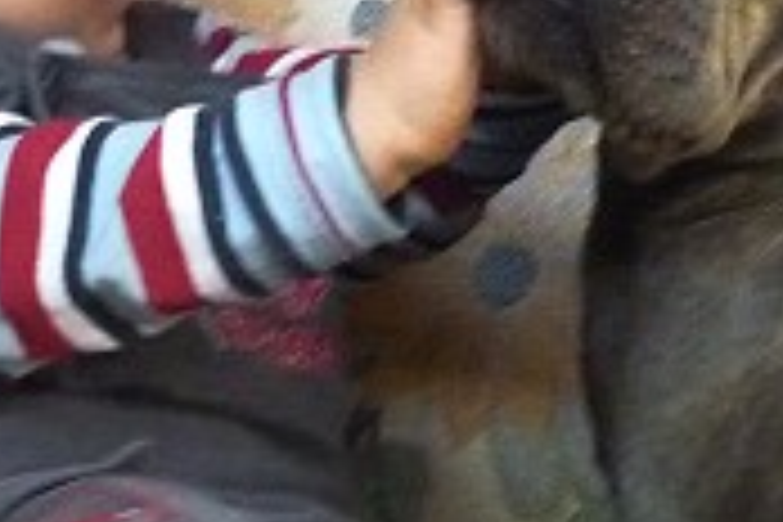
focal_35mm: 140
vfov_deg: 9.8
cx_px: 513
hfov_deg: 14.6
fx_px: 3045
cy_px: 304
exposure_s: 1/60
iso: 800
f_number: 2.8
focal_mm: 5.5
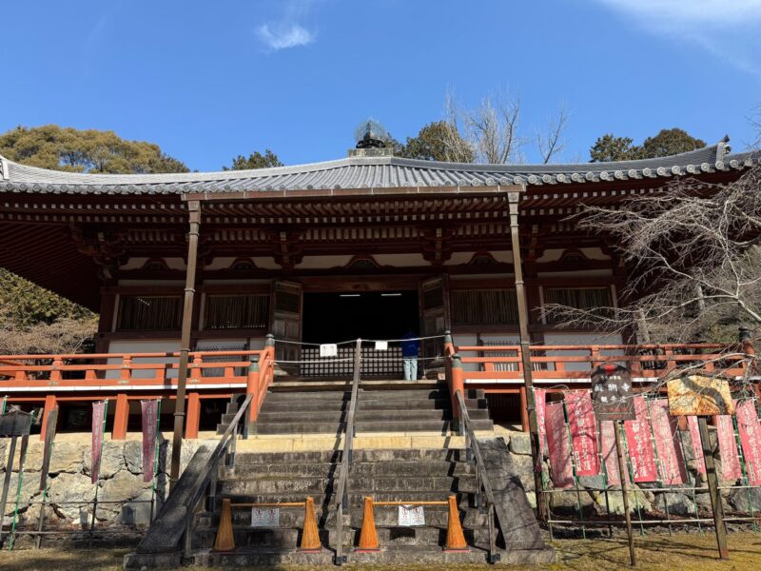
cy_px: 286
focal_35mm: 24
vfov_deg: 56.8
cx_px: 380
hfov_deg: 71.6
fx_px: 528
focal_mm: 6.76
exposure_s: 1/2506
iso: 80
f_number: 1.78
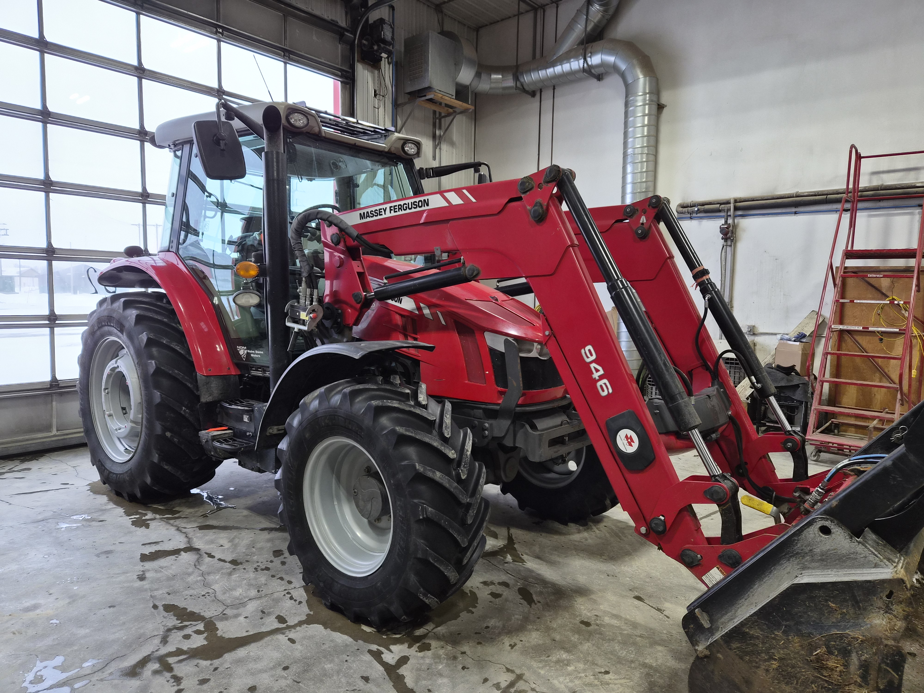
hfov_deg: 73.9
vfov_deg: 58.9
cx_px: 462
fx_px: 614
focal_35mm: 23
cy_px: 346
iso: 160
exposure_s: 1/120
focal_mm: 5.4
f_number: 1.8
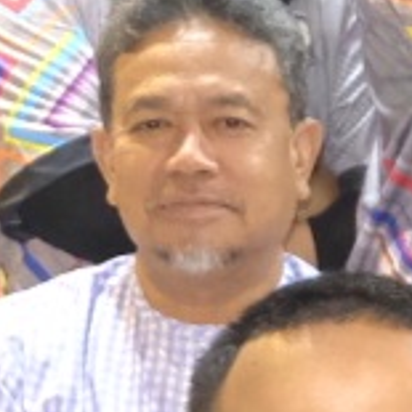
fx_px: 3272
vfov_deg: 7.1
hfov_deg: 6.4
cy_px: 506
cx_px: 1364
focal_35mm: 243
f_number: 4
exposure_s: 1/38
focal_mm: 18.2
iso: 3200
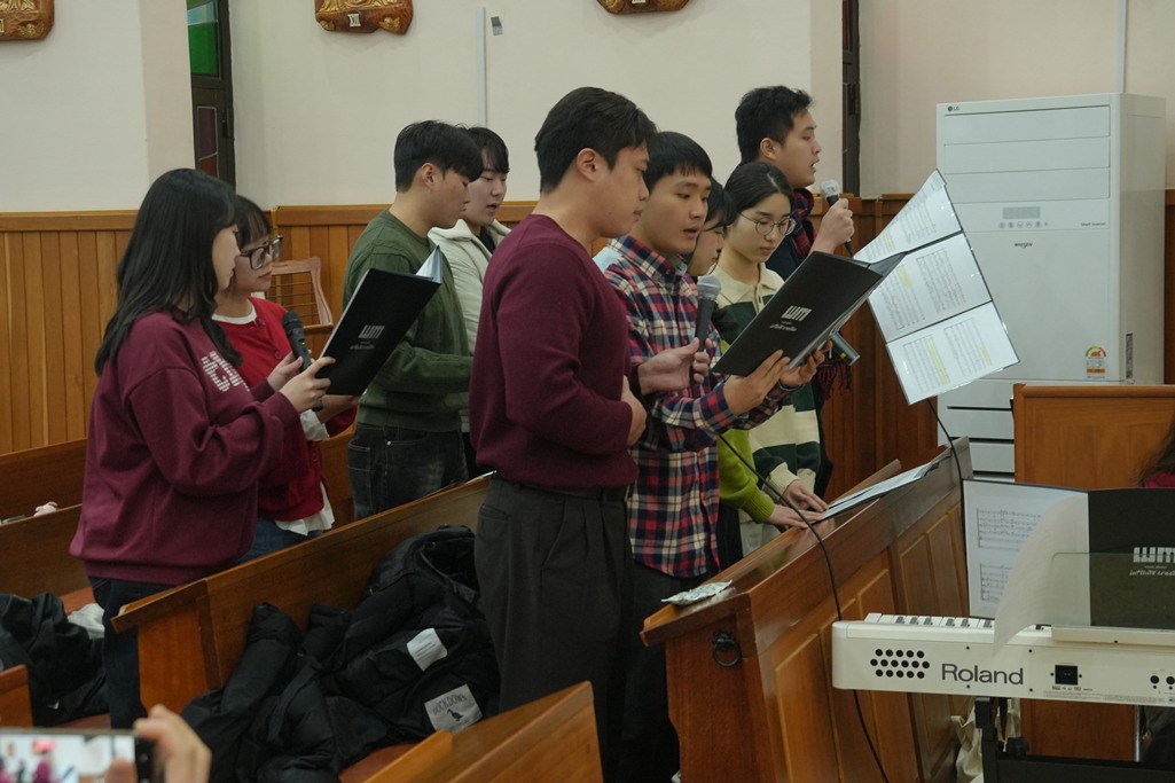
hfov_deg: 31.9
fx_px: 2056
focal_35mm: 63
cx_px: 588
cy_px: 392
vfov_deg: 21.6
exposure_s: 1/80
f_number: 6.3
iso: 2000
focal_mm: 42
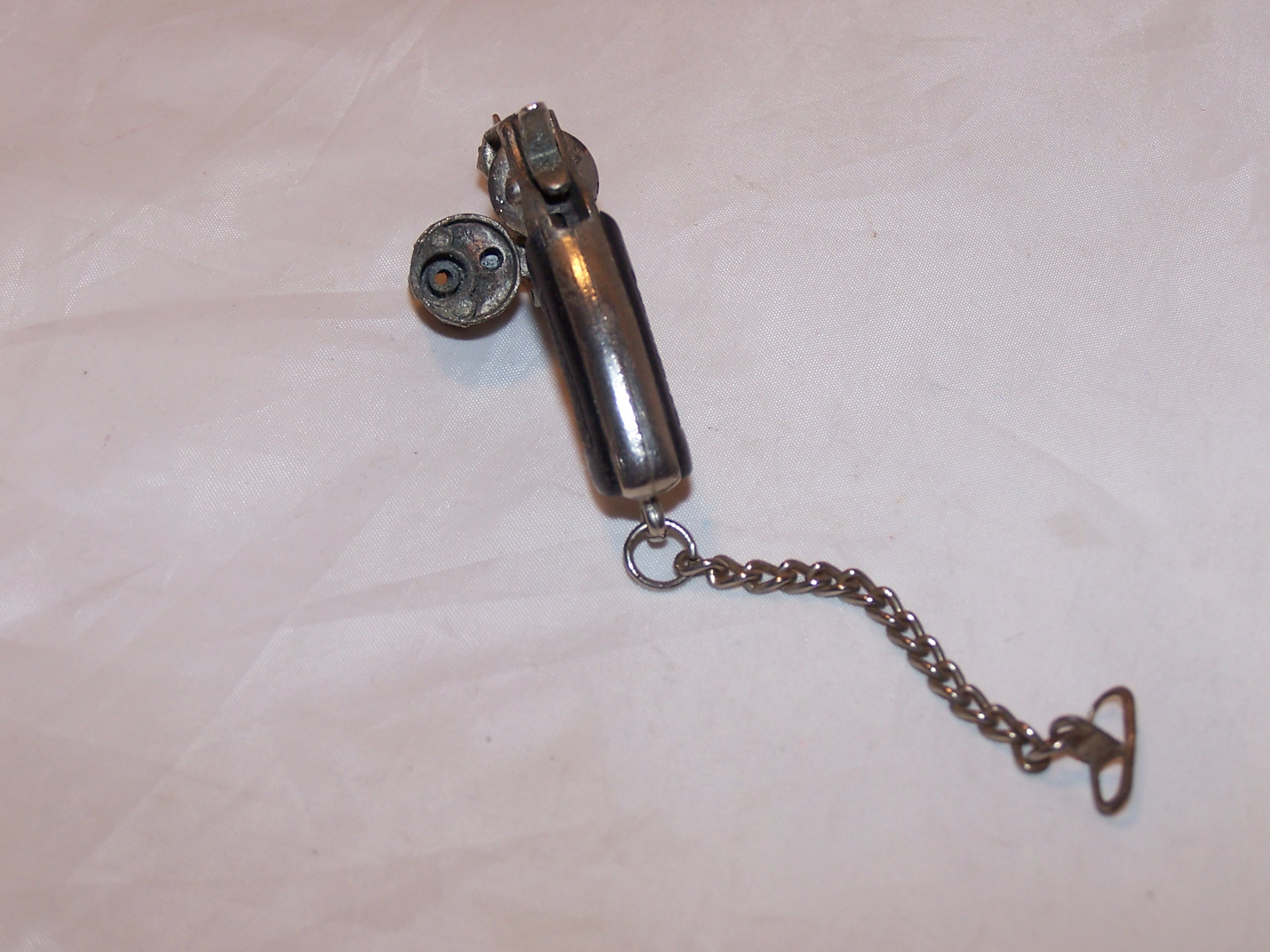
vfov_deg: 19.6
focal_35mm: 75
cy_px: 476
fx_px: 2752
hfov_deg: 26.0
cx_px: 635
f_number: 3.2
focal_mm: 12.4
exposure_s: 1/60
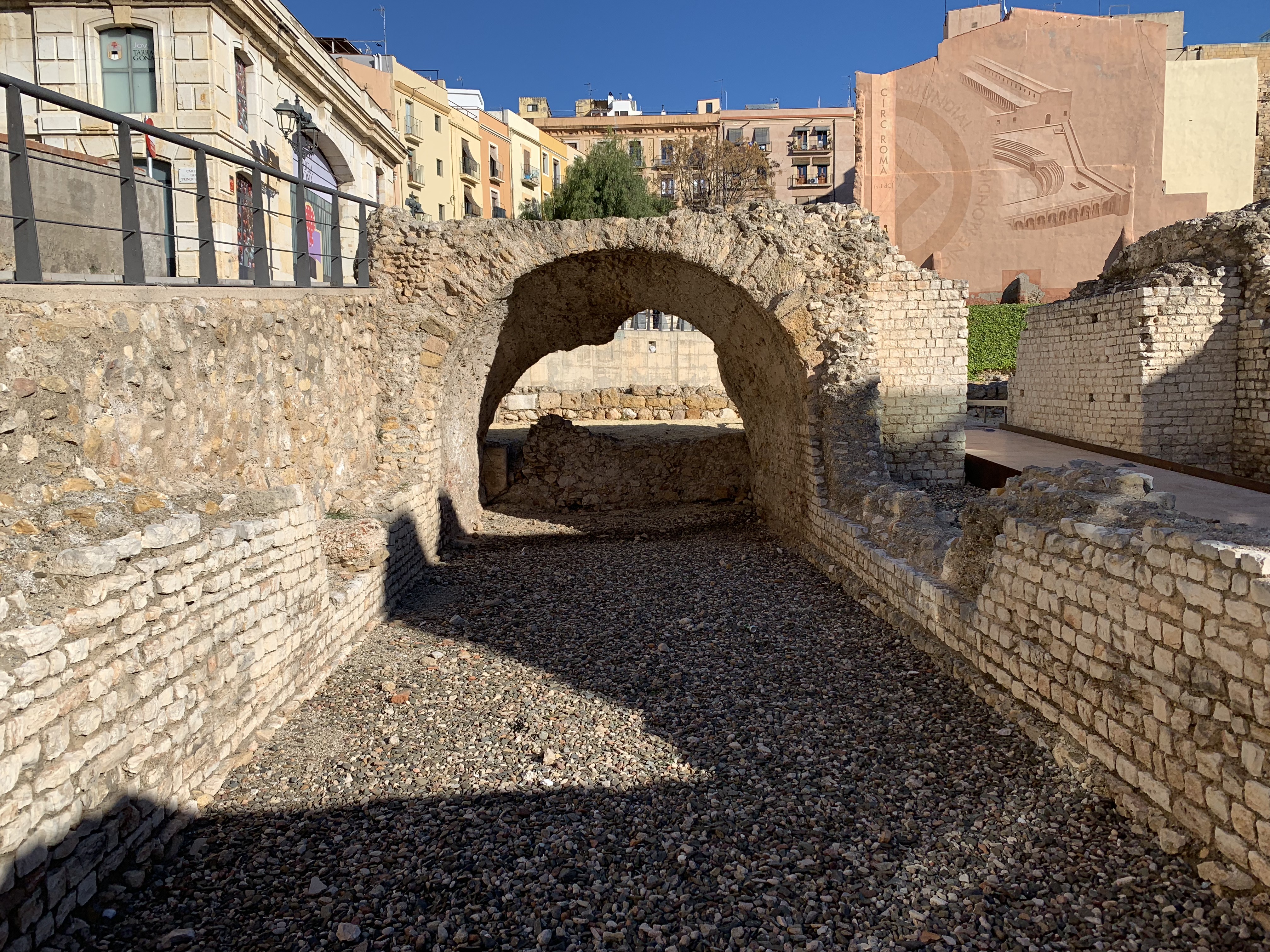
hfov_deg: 67.3
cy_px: 476
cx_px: 635
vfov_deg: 53.1
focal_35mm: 26
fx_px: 954
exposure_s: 1/2994
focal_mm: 4.25
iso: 25
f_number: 1.8
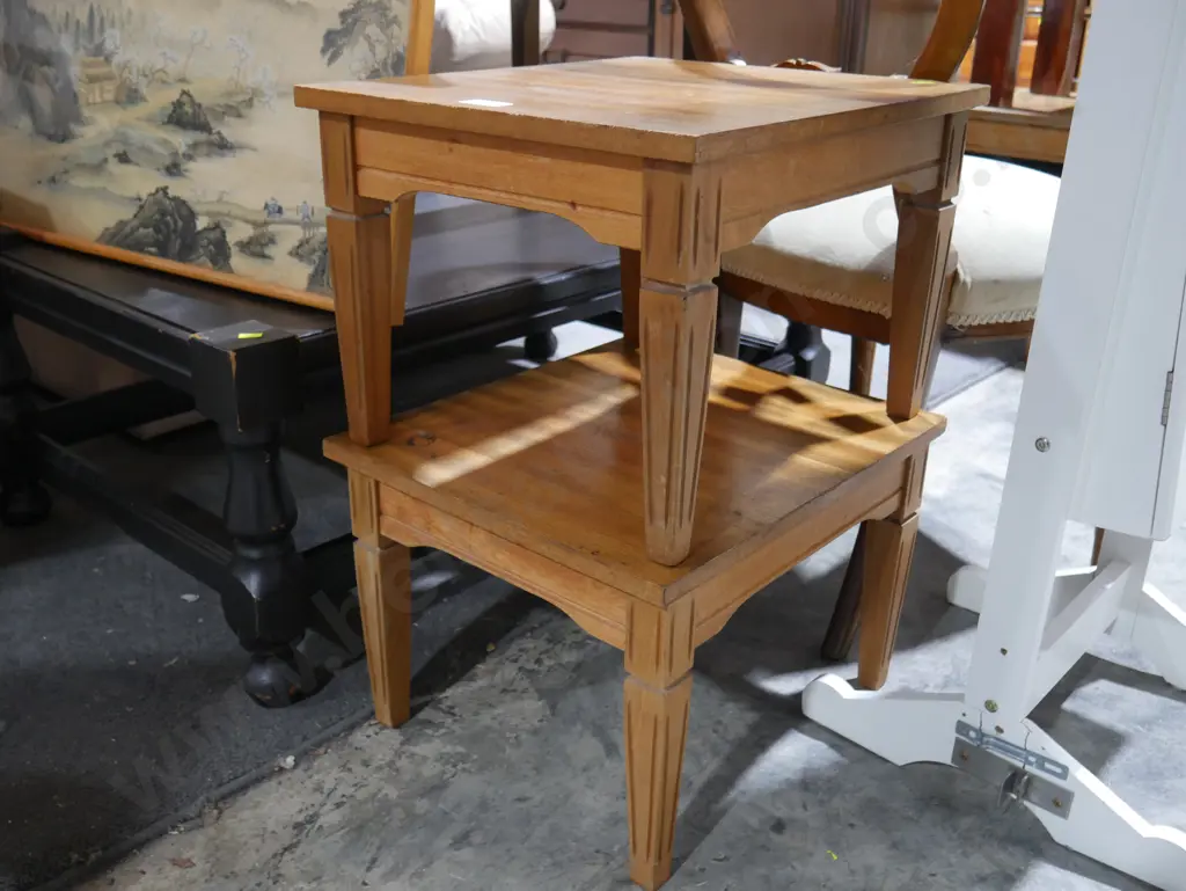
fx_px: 1165
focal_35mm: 34
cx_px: 593
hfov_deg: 53.9
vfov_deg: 41.8
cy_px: 446
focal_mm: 17
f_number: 4
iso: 1000
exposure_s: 1/60
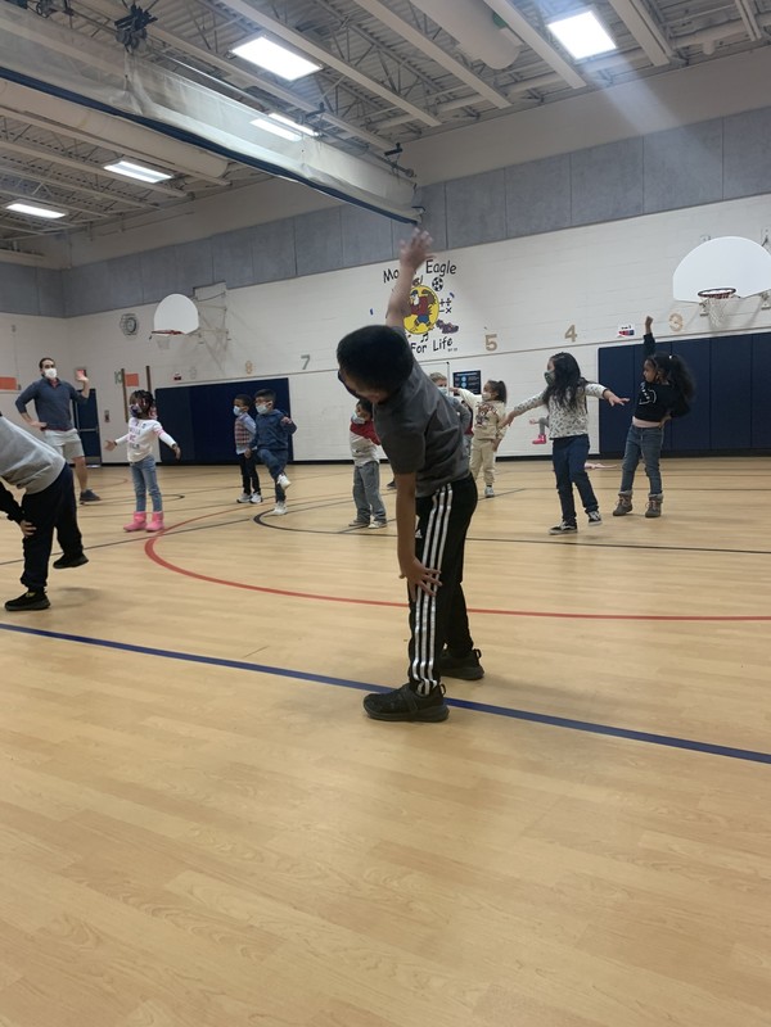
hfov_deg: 53.1
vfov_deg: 67.3
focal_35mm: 26
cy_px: 514
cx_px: 386
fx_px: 772
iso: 125
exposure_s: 1/60
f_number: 1.8
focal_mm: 4.25
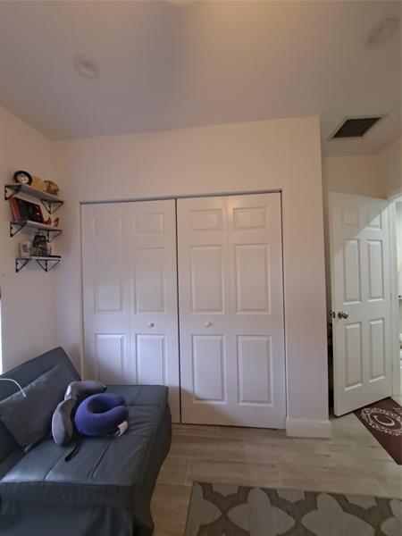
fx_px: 201
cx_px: 201
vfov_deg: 106.2
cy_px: 268
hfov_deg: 89.9
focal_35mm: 13
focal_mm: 1.74
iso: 200
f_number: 2.2
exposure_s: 1/25
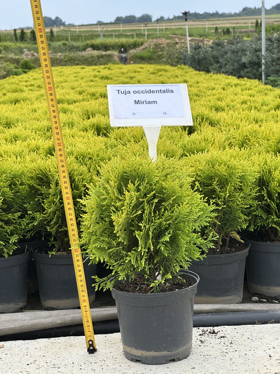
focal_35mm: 77
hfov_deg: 19.1
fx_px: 830
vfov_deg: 25.3
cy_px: 187
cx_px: 140
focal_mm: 9
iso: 32
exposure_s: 1/106
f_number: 2.8
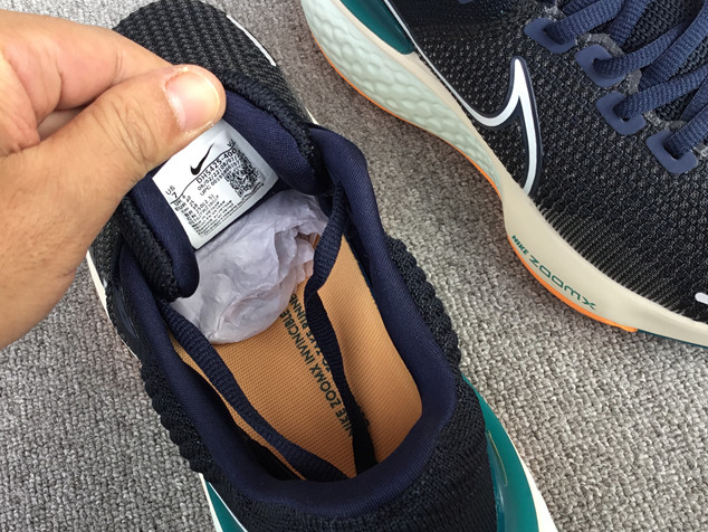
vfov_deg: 32.9
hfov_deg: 42.8
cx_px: 297
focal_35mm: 44
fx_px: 900
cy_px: 292
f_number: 2.4
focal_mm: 3.3
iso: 25
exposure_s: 1/100
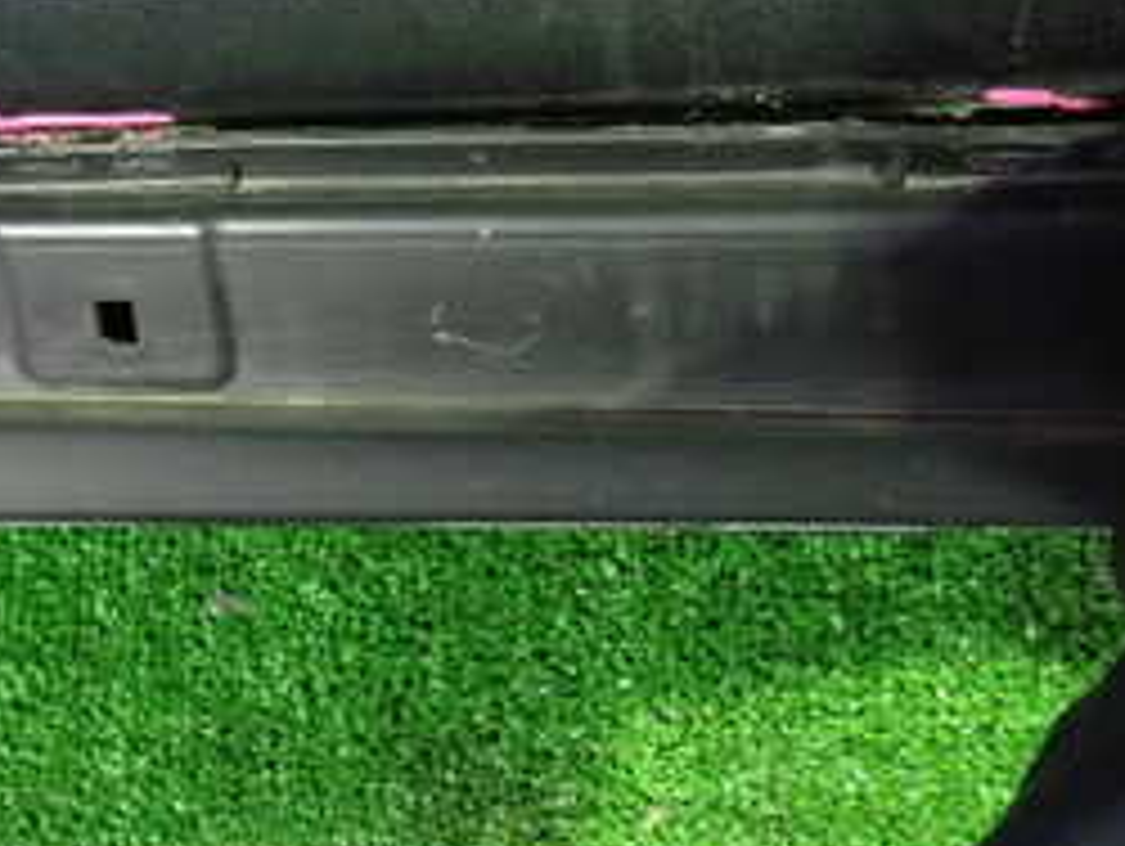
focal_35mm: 60
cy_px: 126
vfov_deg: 23.9
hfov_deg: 30.3
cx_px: 54
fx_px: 1952
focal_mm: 4.5
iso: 800
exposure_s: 1/30
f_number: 2
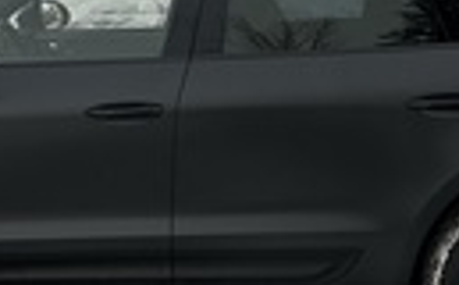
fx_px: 1036
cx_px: 153
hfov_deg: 24.9
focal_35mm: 83
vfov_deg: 15.6
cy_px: 123
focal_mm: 6.86
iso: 80
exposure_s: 1/317
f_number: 1.78
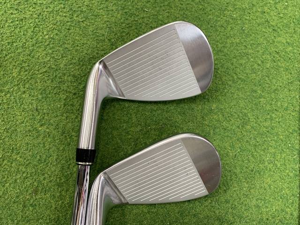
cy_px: 112
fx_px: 225
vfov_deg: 53.1
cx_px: 150
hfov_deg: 67.3
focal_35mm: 26
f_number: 1.8
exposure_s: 1/60
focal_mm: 4.25
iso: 200
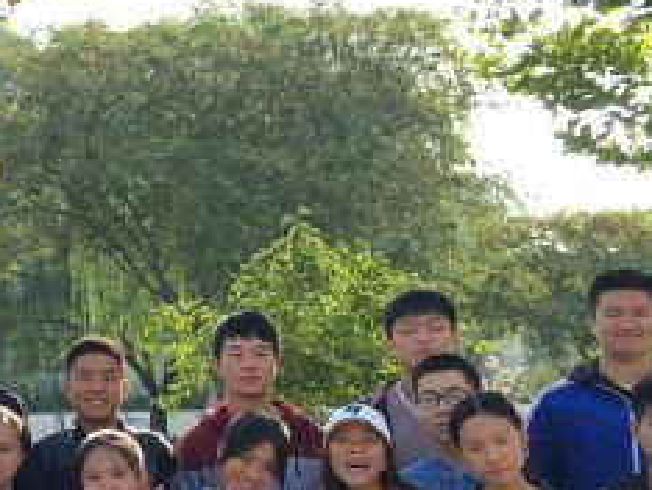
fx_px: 1867
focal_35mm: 99
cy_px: 303
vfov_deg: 15.0
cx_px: -251
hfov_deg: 18.2
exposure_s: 1/311
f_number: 2.2
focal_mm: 4.15
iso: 25
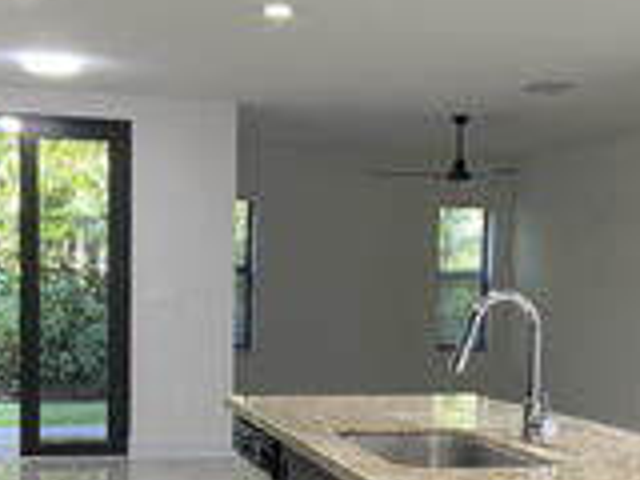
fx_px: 1202
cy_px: 376
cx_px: 328
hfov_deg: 29.8
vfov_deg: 22.3
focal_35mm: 65
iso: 125
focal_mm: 4.25
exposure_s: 1/60
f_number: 1.8
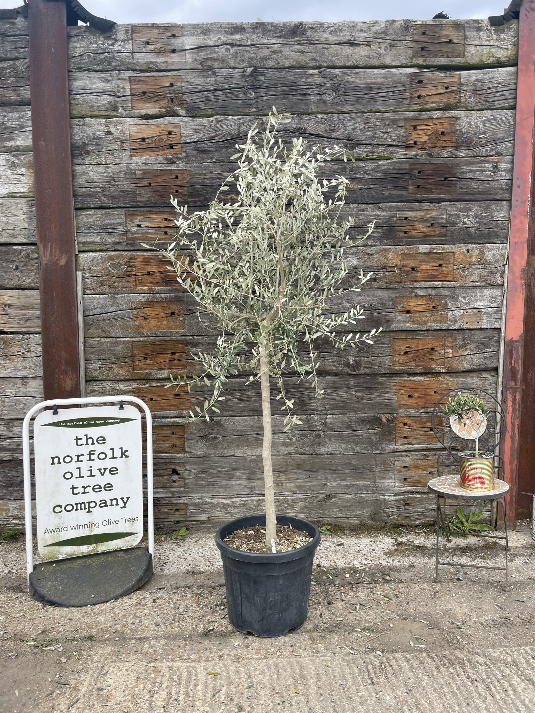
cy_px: 356
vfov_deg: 67.3
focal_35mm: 26
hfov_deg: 53.1
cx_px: 268
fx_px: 536
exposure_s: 1/698
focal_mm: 4.2
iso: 32
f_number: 1.6
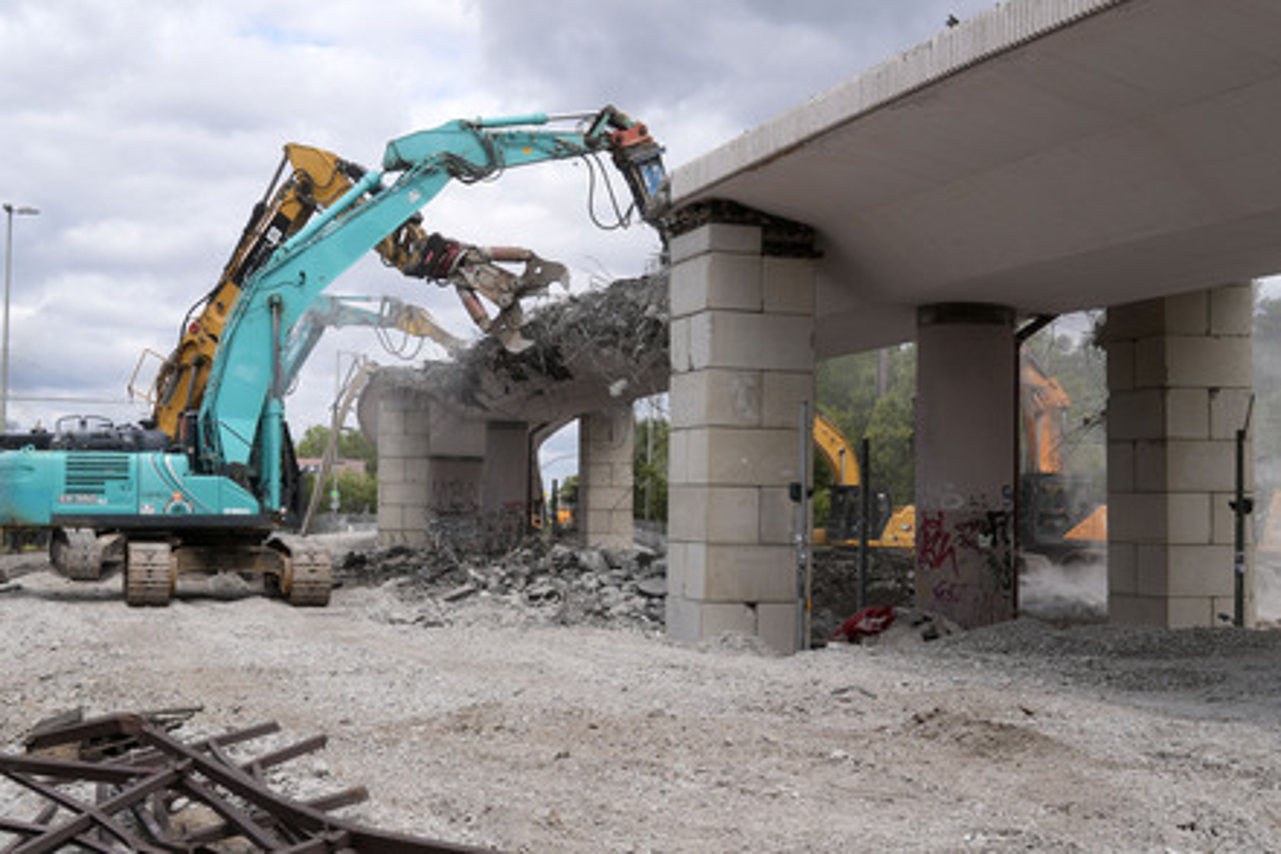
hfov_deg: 42.7
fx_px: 1637
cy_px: 430
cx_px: 649
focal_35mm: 46
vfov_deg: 29.2
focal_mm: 30
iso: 100
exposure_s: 1/320
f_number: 6.3
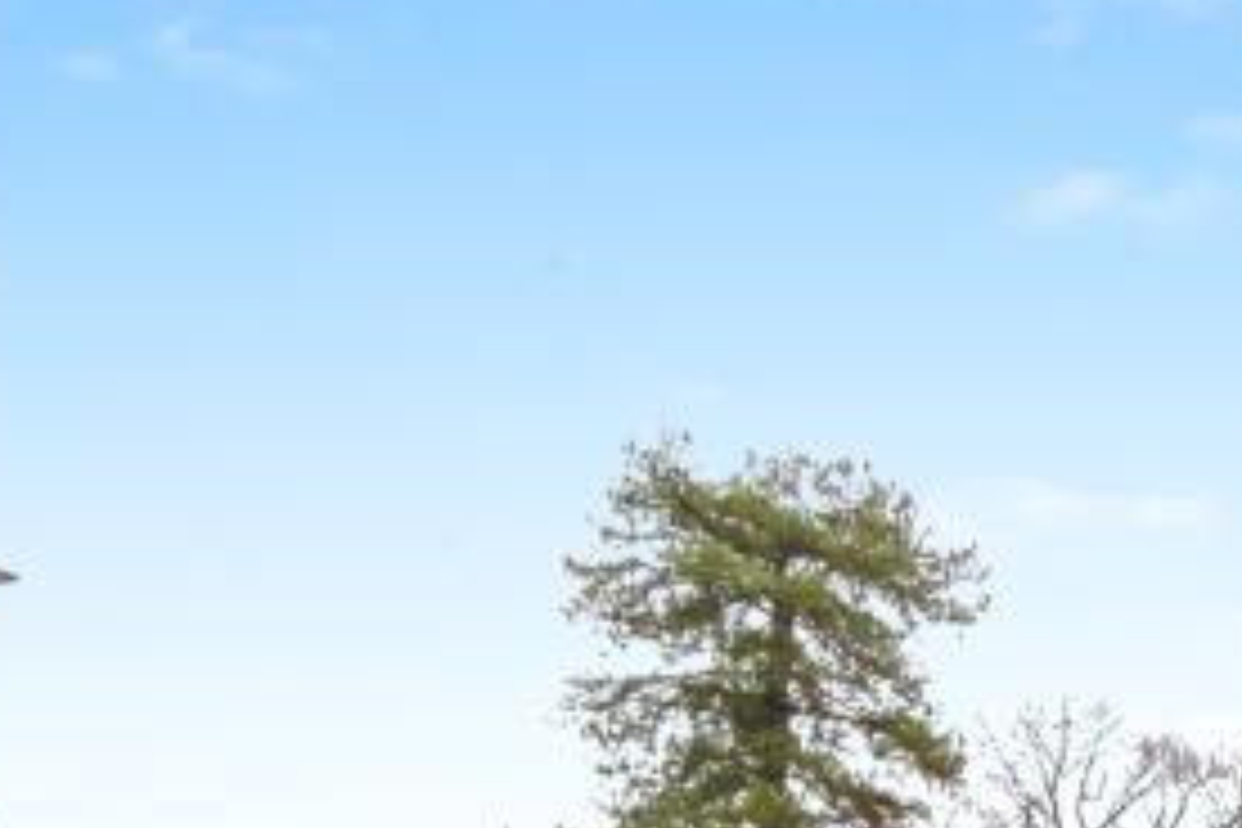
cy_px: 1294
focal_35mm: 63
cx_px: 2169
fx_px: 2173
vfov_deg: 18.7
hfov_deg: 21.8
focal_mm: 11.5
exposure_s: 1/80
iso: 400
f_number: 8
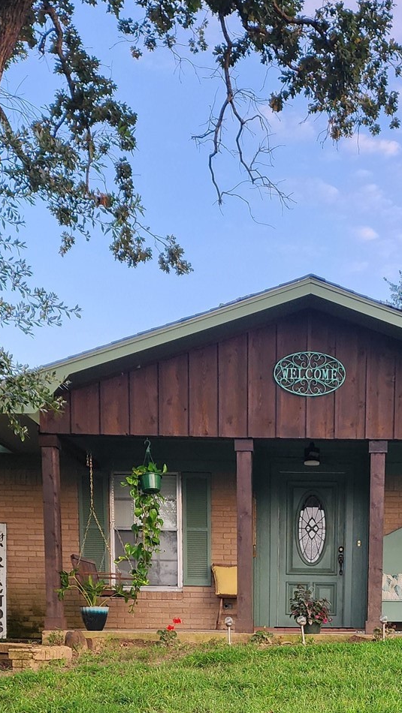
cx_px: 313
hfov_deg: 22.0
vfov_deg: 34.2
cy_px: 749
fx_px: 1022
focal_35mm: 54
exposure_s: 1/180
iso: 64
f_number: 1.8
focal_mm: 6.4
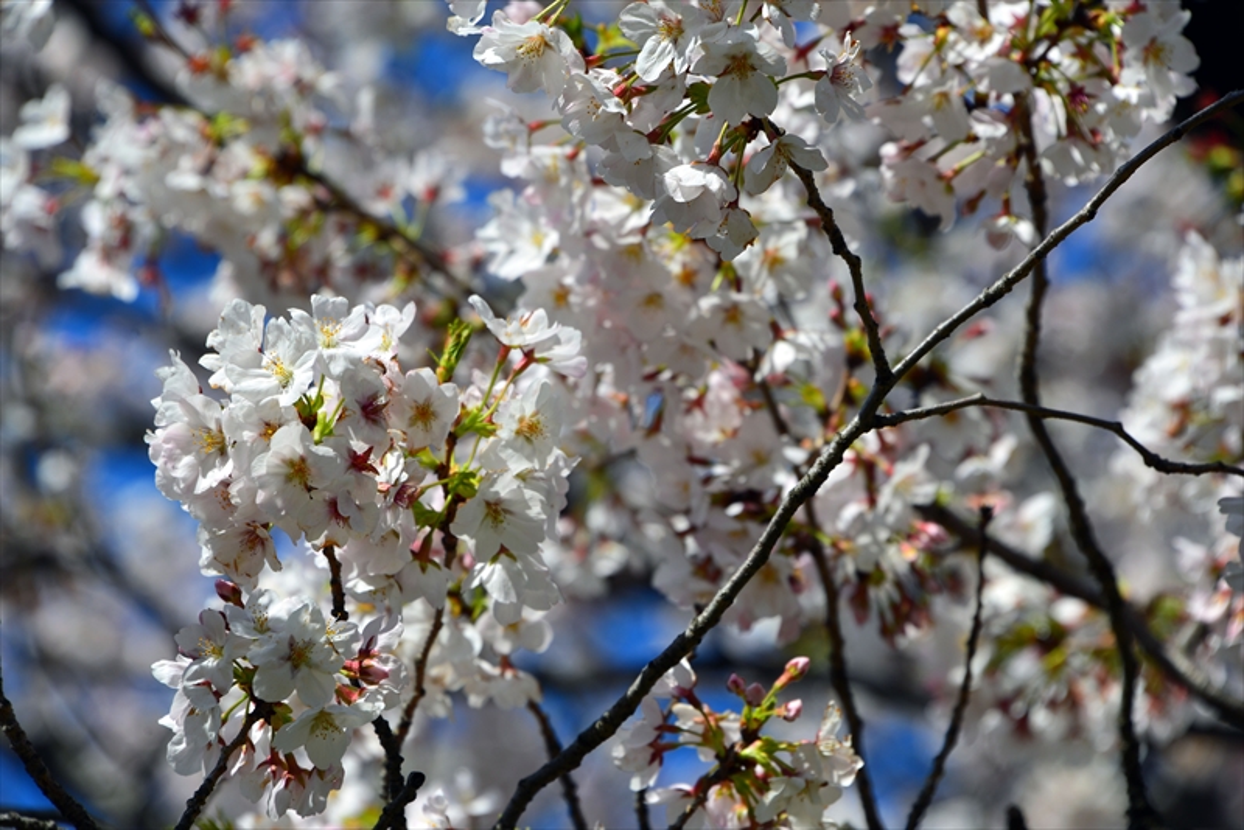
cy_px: 415
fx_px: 10370
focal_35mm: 300
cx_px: 622
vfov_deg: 4.6
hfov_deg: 6.9
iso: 125
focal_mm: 300
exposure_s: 1/320
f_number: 9
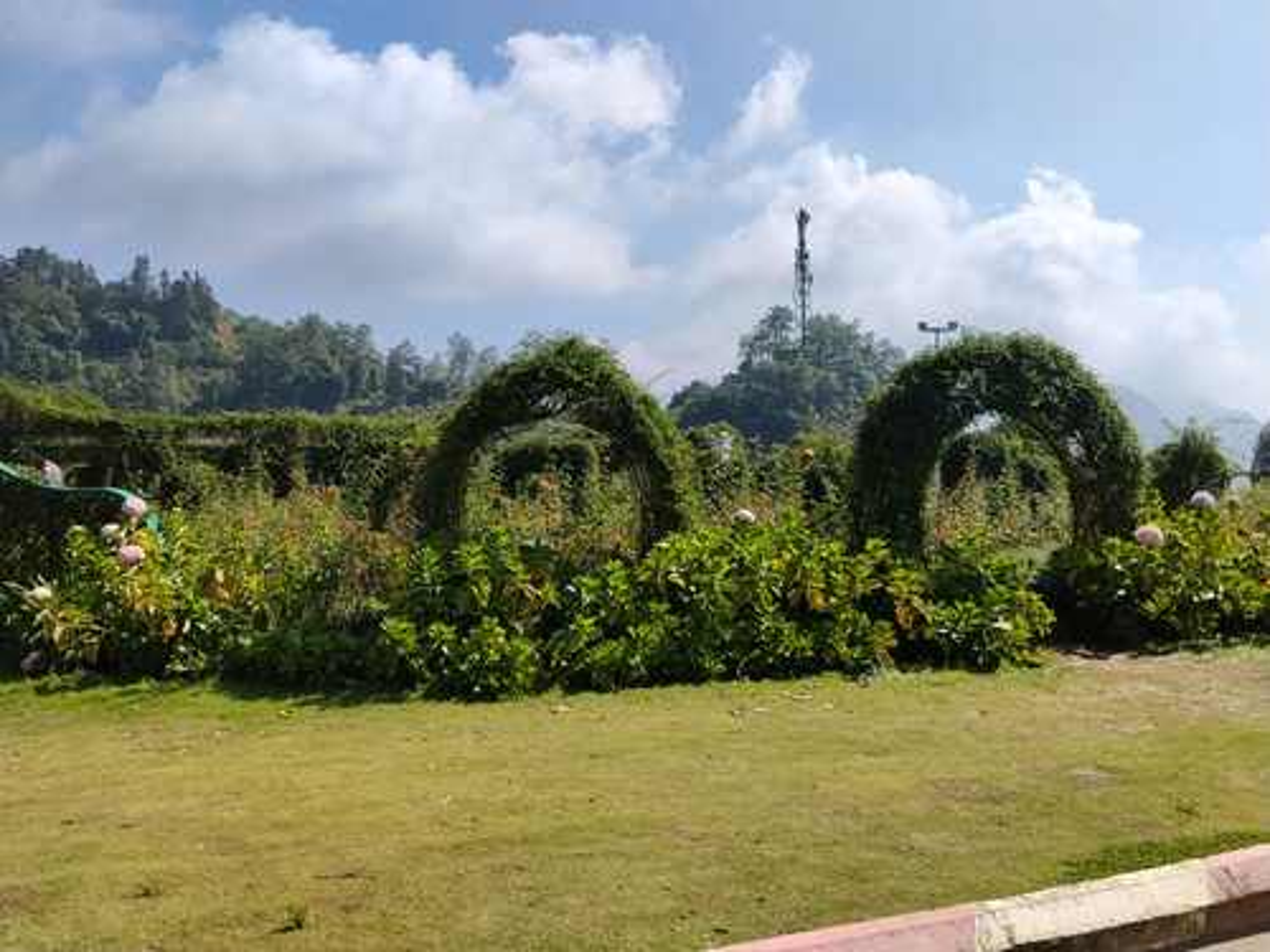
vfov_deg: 48.2
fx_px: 1064
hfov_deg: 61.7
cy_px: 476
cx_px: 635
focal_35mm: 29
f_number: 1.8
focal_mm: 4.22
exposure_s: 1/2764
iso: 50
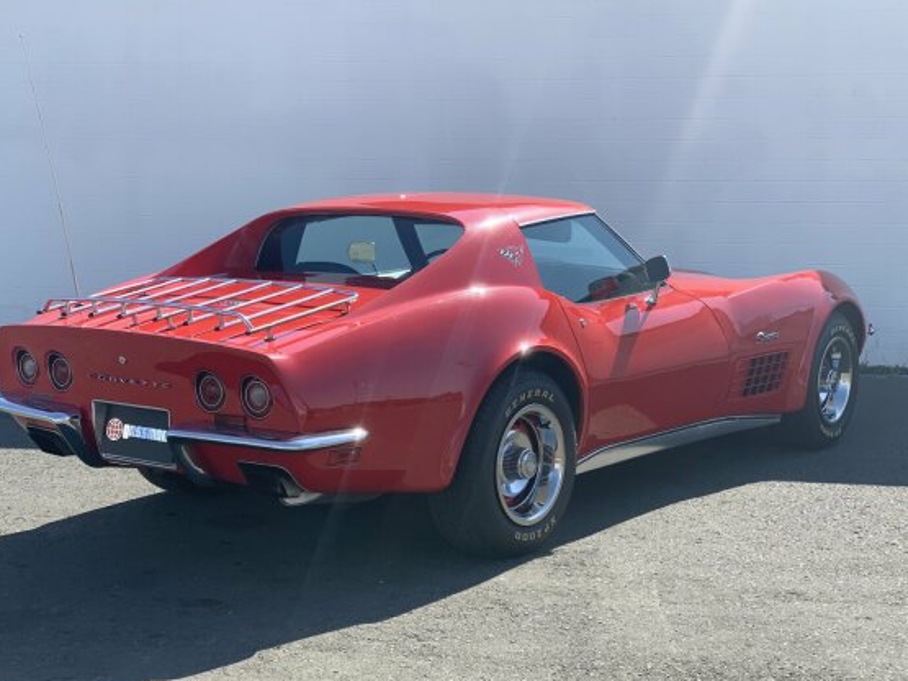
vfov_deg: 24.4
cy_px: 352
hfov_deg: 32.2
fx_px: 1573
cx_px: 414
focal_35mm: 60
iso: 16
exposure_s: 1/516
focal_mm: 6
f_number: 2.4
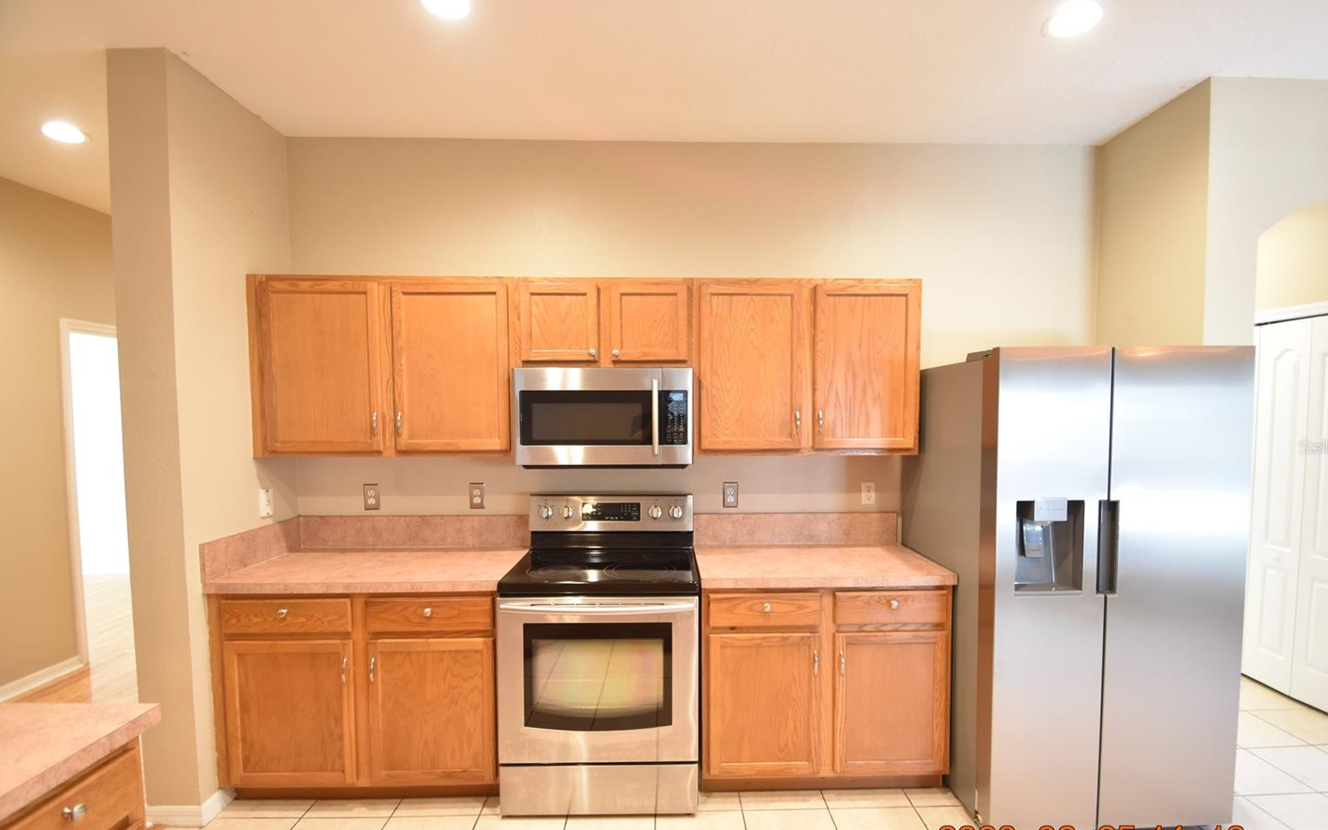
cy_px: 447
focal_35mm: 16
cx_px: 681
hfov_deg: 97.8
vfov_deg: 71.1
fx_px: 579
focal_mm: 10
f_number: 3.5
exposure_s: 1/15
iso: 800
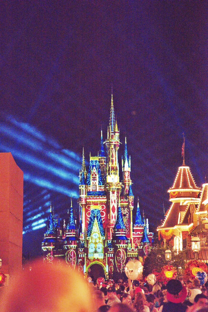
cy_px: 156
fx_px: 1039
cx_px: 104
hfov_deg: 11.4
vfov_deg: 17.1
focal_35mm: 120
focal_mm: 120
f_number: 4
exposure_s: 1/200
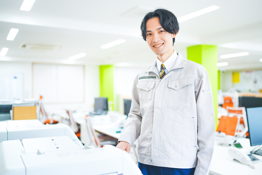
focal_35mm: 35
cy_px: 88
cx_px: 131
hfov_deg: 54.4
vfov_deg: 37.9
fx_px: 255
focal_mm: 35
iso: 100
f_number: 1.4
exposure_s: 1/200
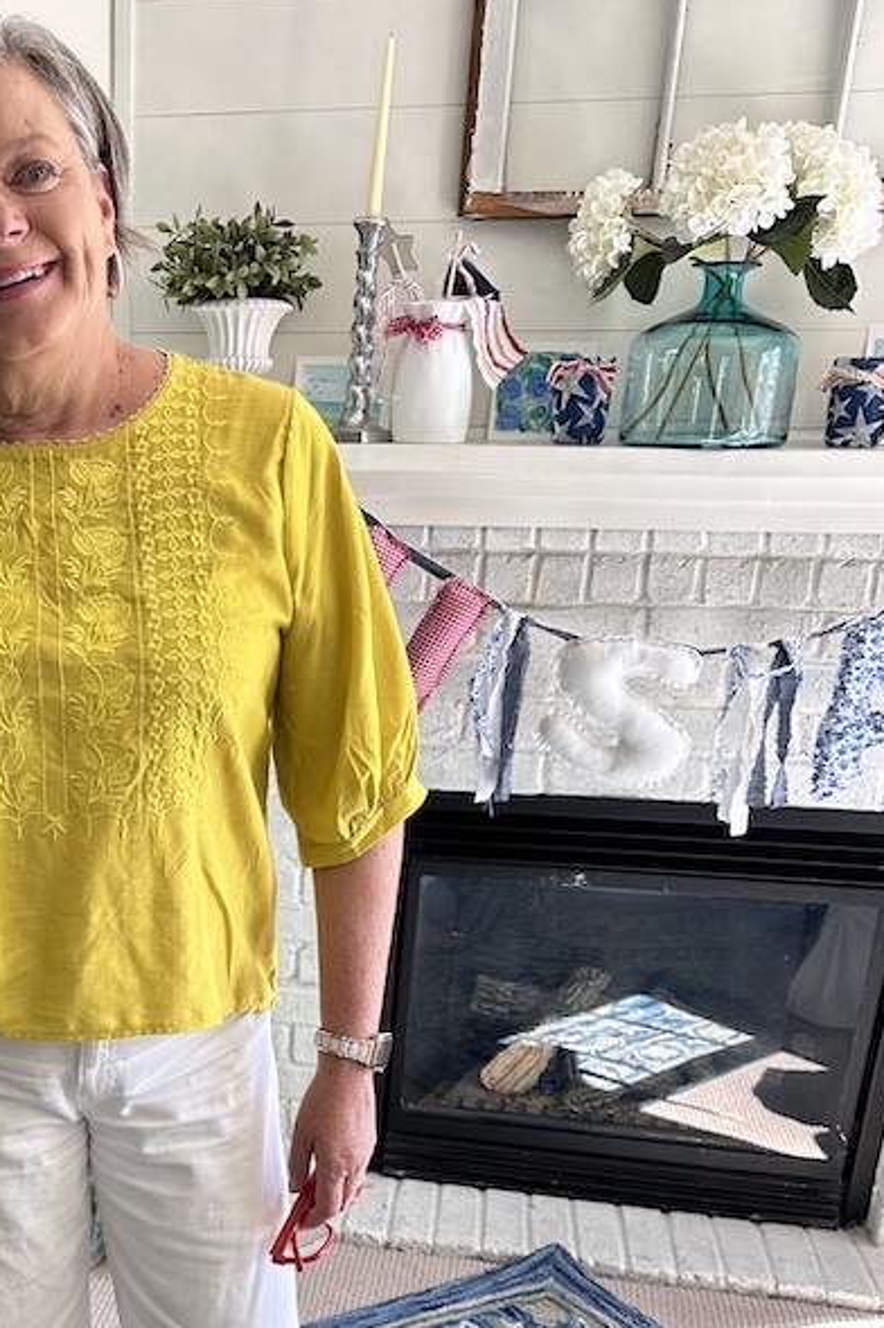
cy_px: 1011
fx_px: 1512
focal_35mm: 41
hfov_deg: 31.1
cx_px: 87
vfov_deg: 45.6
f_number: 1.78
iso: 100
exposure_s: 1/121
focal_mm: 6.86
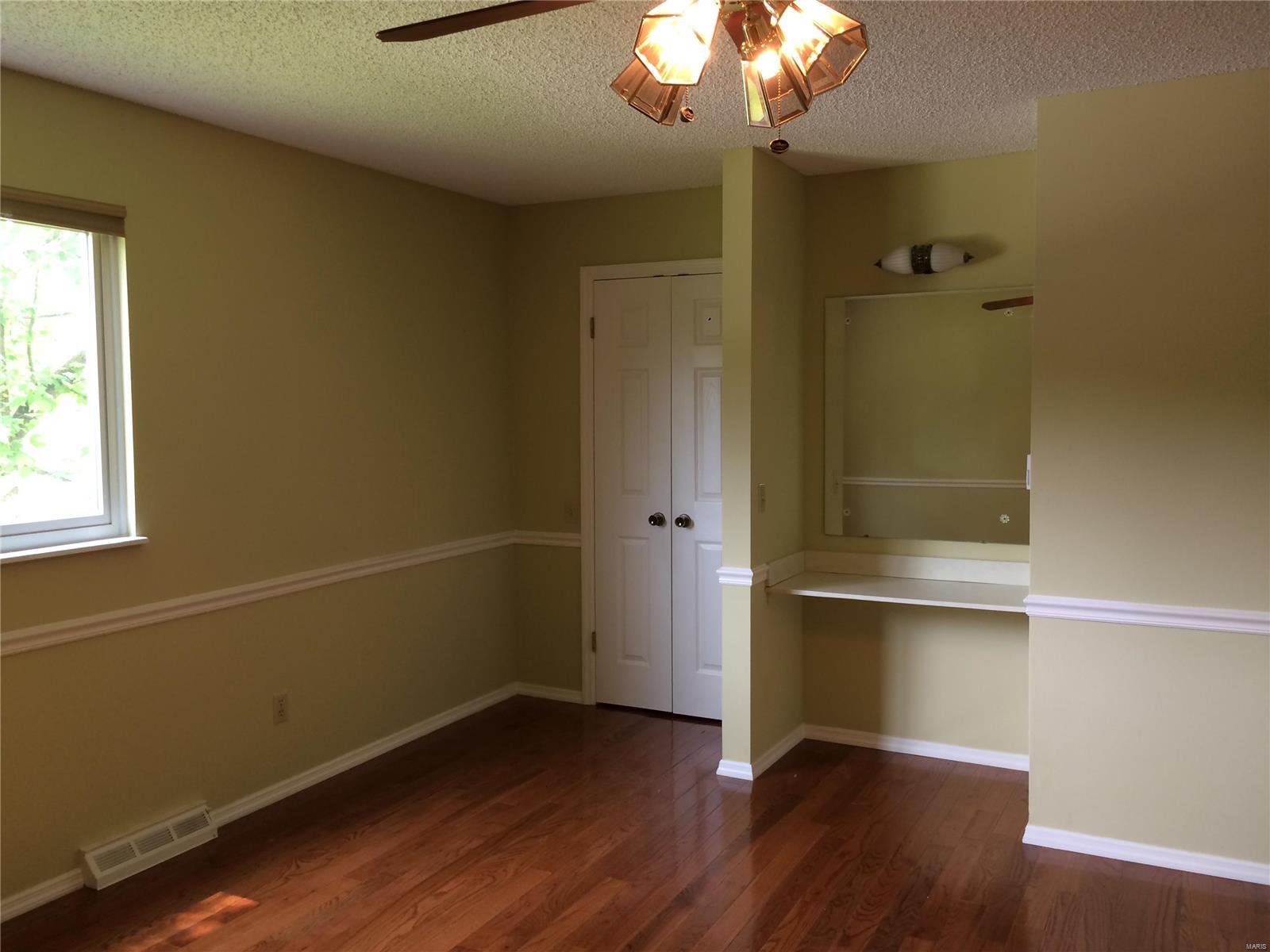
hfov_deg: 61.7
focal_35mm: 29
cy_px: 476
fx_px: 1064
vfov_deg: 48.2
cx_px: 635
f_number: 2.2
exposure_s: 1/30
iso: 64
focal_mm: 4.15
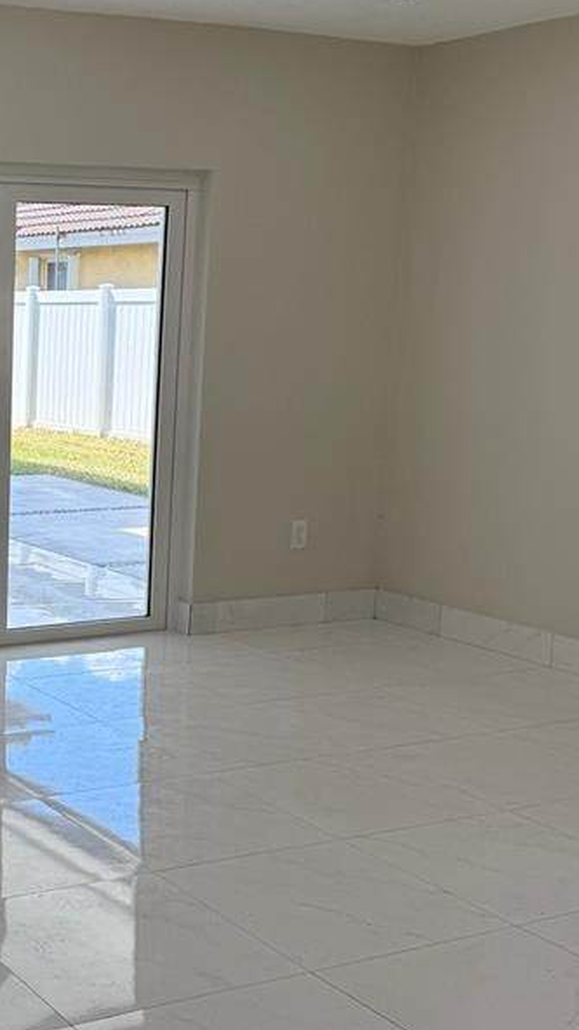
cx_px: -82
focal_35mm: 53
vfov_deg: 39.1
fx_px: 1447
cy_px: 564
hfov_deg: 21.3
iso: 100
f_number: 1.78
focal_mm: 6.76
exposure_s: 1/708
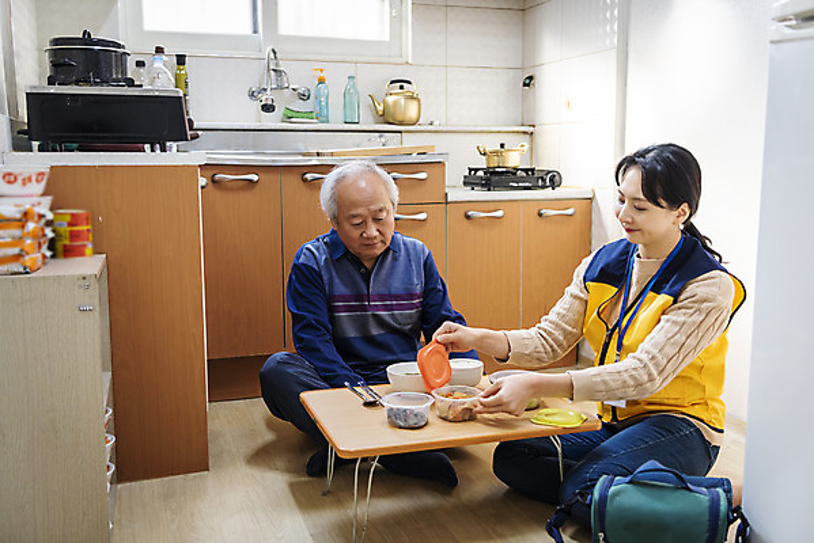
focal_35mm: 36
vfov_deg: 36.9
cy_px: 272
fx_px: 814
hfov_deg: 53.1
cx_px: 407
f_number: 2.8
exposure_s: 1/125
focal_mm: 36
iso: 800
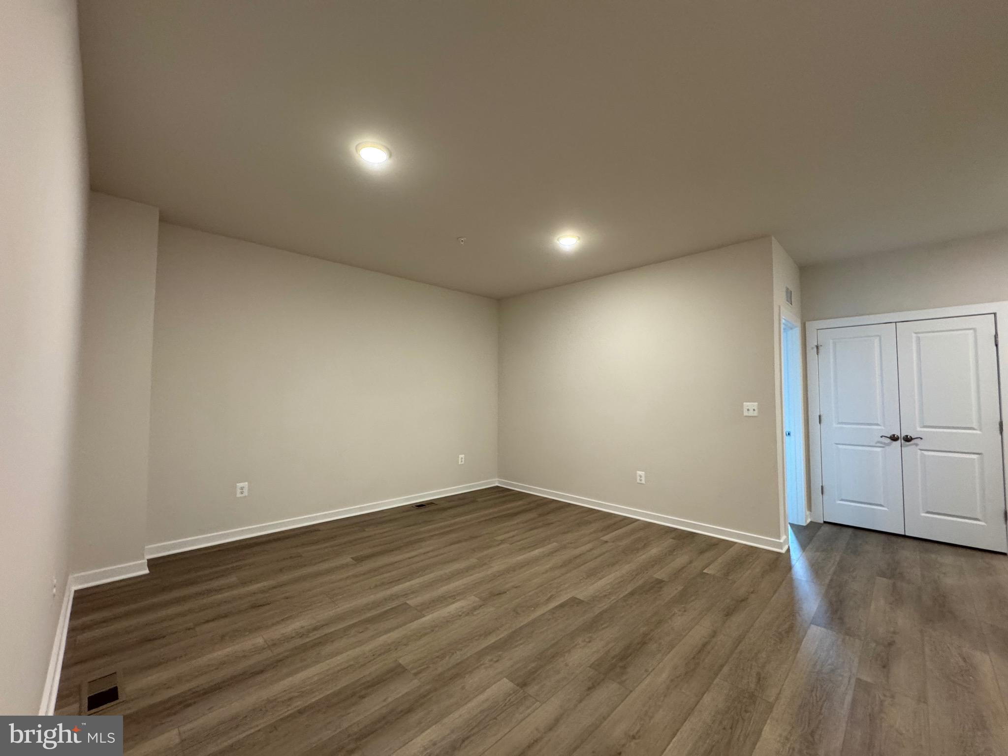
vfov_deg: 85.7
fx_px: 408
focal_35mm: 14
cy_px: 378
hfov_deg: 102.1
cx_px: 504
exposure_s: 1/60
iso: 250
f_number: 2.2
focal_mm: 2.22
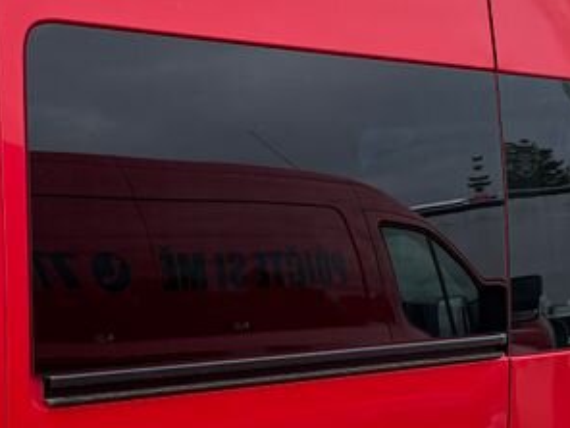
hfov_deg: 21.7
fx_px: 1482
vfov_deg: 16.2
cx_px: 223
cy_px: 399
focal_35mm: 90
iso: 64
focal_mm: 5.96
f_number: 1.6
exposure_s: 1/1081
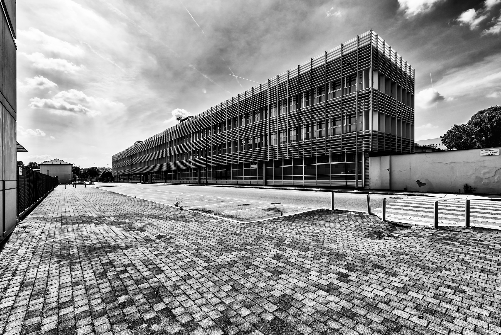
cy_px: 168
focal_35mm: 15
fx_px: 209
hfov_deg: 100.4
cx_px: 250
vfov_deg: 77.4
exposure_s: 1/160
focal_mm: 15
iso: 100
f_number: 16
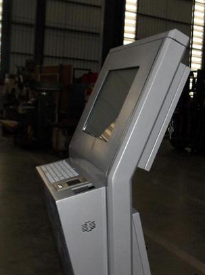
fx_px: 356
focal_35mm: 45
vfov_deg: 42.1
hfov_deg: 32.1
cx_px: 113
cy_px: 141
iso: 160
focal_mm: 6.3
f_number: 8.3
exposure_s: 1/45
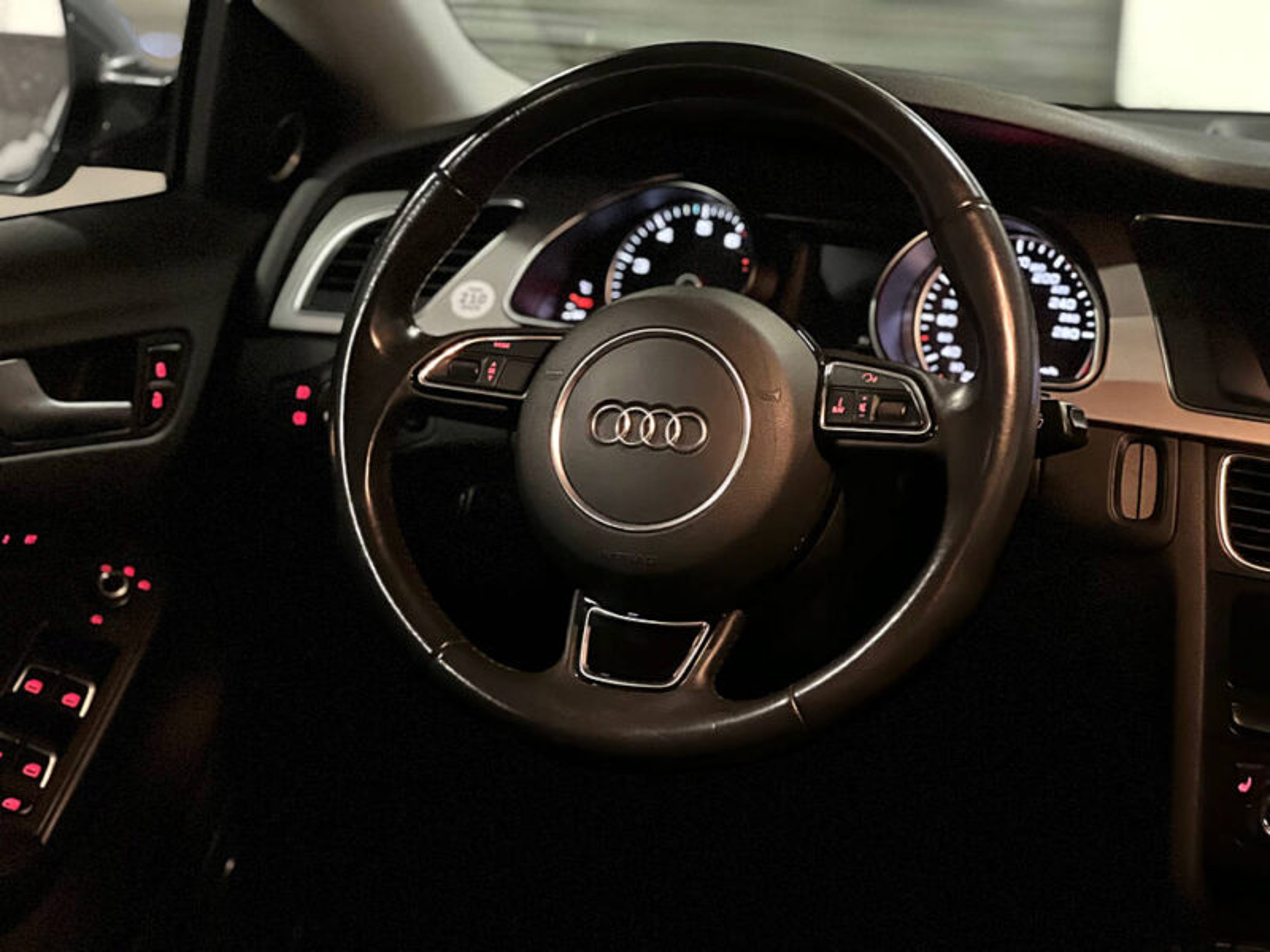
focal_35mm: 77
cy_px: 476
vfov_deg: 19.1
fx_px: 2825
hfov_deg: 25.3
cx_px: 635
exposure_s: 1/15
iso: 2000
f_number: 2.8
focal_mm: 9
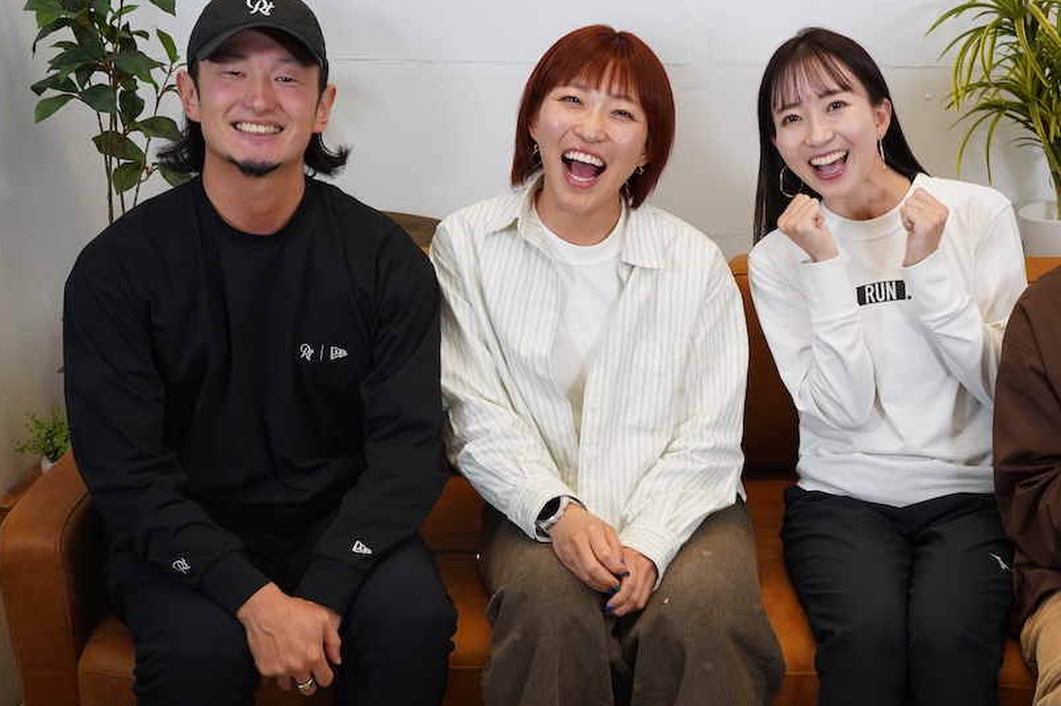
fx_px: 1532
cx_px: 737
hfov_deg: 37.6
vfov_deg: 26.0
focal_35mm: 52
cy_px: 395
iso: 1000
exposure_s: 1/100
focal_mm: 35
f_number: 4.5
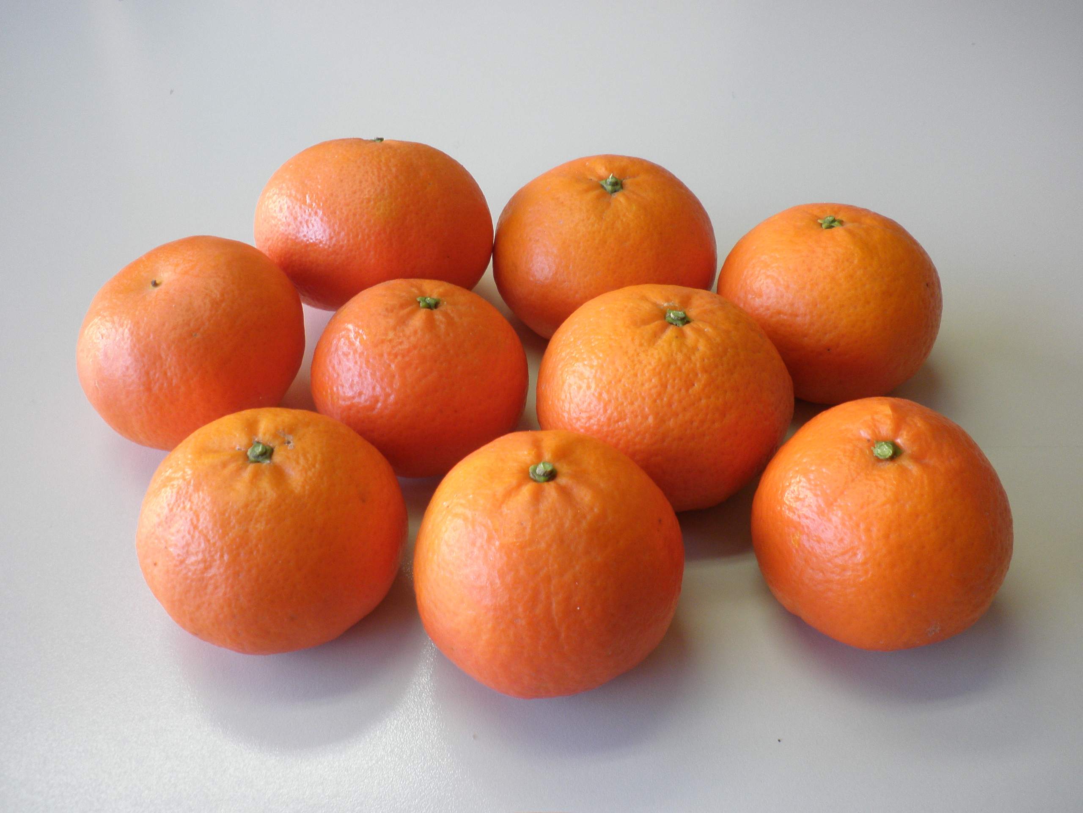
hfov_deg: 51.4
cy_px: 406
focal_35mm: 36
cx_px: 542
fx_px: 1126
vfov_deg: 39.7
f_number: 3.5
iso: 125
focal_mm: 6.3
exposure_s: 1/30
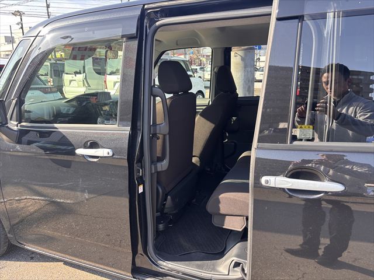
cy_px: 140
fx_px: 281
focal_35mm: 26
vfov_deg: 53.1
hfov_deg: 67.3
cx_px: 187
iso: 50
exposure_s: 1/274
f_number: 1.6
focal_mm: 5.96
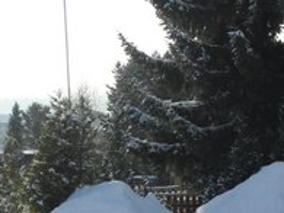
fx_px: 869
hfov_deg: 17.7
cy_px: 182
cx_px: 335
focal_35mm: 106
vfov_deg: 13.8
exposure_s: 1/180
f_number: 8.7
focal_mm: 7.9
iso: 80
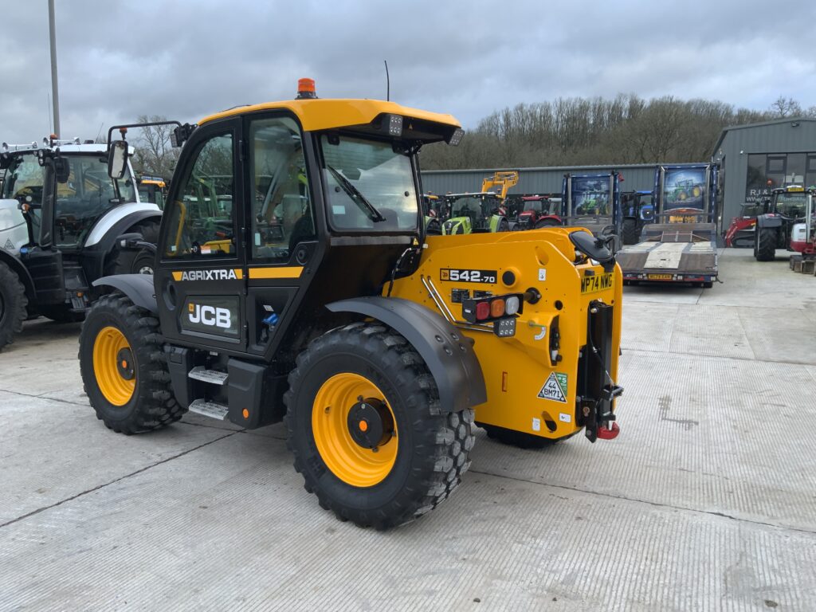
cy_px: 306
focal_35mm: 29
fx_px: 684
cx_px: 408
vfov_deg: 48.2
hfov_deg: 61.7
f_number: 1.8
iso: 32
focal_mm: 3
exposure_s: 1/122
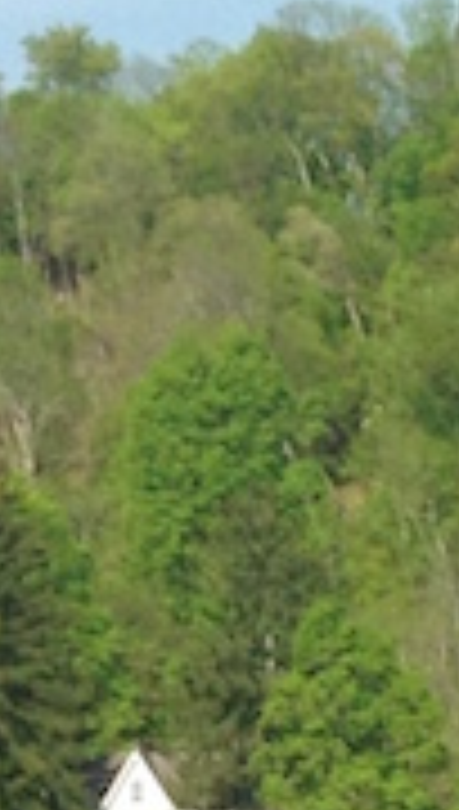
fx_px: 5487
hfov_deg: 4.6
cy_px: 1692
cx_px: 1328
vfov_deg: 8.0
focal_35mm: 255
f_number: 2.4
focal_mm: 4.12
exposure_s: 1/1355
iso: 50
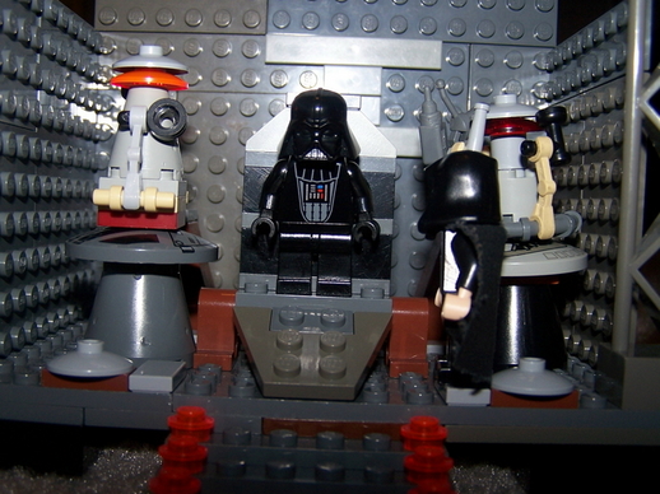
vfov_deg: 30.2
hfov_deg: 39.7
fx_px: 915
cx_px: 330
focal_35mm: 48
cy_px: 247
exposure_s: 1/60
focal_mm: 8
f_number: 3.2
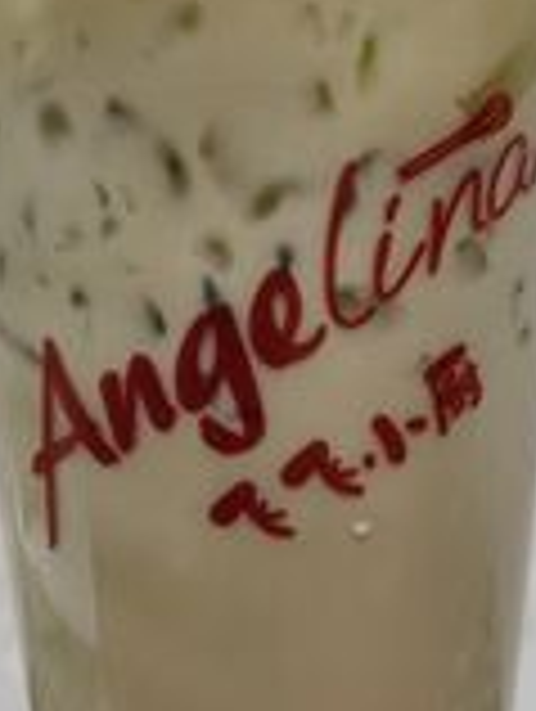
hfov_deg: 23.7
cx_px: 270
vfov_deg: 30.4
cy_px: 567
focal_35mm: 62
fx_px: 1277
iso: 1156
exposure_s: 1/50
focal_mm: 5.59
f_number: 1.88
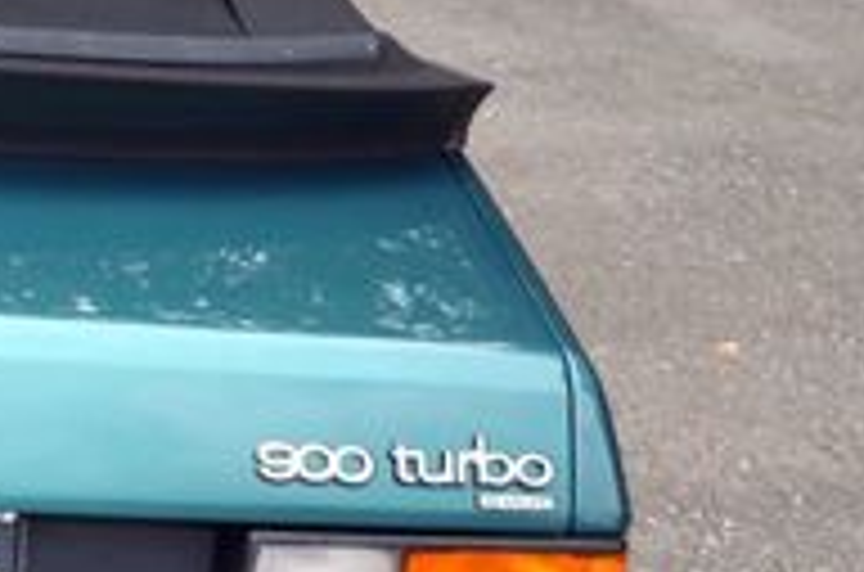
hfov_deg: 17.3
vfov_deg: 12.3
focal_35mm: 110
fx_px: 2633
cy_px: 140
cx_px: -320
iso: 280
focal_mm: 22
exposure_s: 1/125
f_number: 5.6
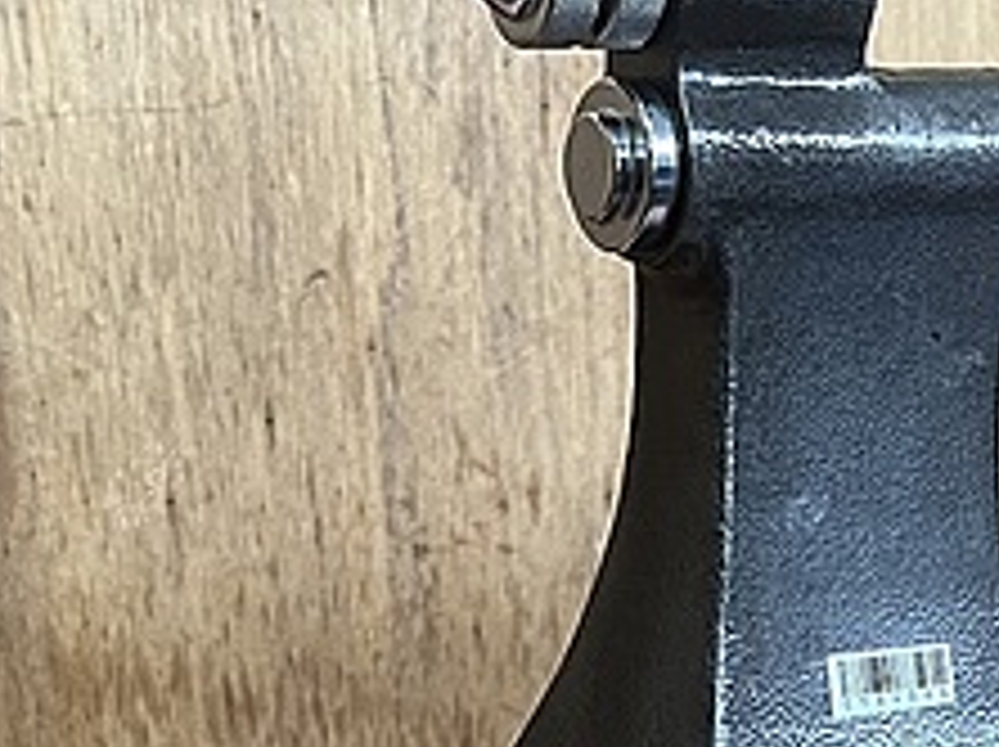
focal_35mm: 75
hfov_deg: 25.8
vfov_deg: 18.6
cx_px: 684
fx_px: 2162
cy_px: 891
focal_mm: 5.1
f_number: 1.6
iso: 160
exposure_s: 1/60
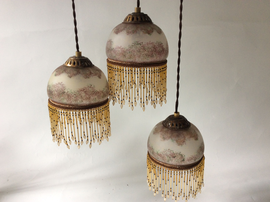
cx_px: 135
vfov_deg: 44.1
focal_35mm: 32
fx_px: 249
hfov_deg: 56.9
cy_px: 101
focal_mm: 3.3
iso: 40
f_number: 2.4
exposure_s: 1/33
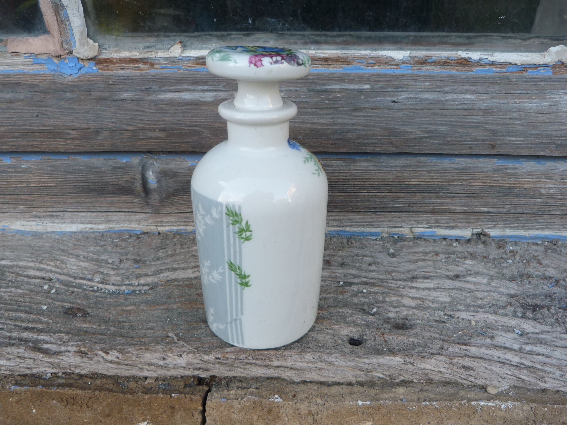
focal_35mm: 25
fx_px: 409
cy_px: 212
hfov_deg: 69.4
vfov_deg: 54.9
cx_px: 284
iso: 80
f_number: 2.8
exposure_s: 1/80
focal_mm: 4.5
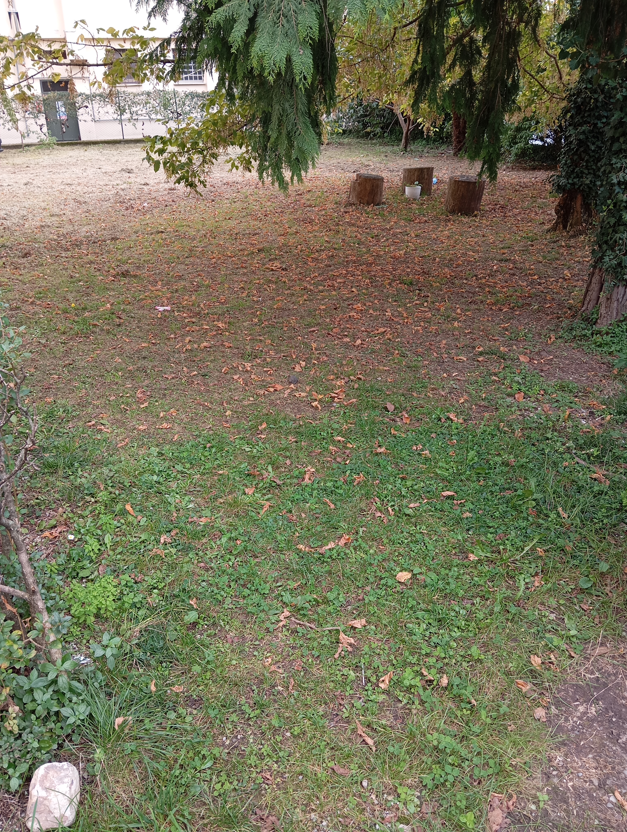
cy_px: 416
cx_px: 314
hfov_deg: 49.9
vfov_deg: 63.4
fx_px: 675
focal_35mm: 28
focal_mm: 4.22
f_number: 1.8
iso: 175
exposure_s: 1/100
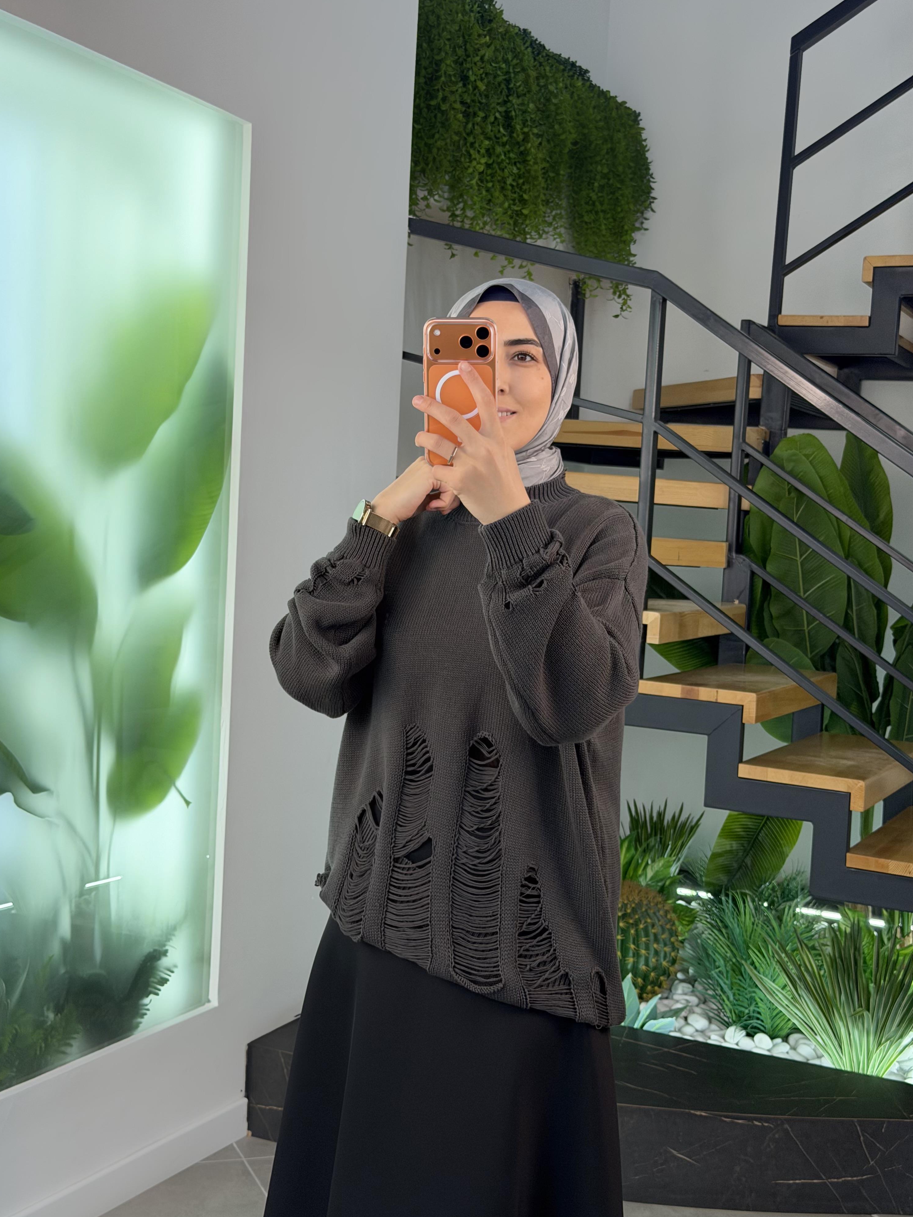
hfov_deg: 29.7
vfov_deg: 38.9
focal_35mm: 49
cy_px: 614
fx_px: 1723
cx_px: 448
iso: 64
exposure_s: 1/168
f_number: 1.78
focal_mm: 6.76
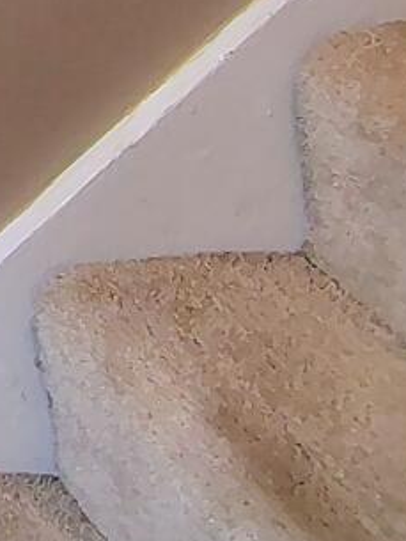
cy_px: -309
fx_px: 1641
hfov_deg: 9.7
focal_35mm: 105
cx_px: -906
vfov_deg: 16.7
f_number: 2.2
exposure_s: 1/60
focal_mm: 2.13
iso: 451
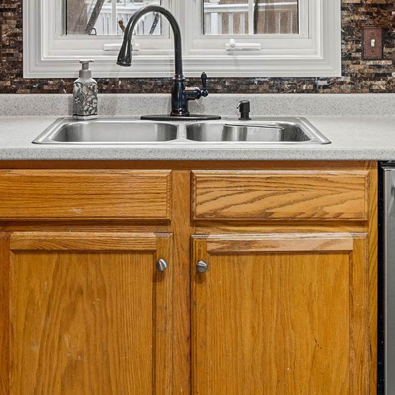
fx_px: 813
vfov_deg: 25.9
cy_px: 2
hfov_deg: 27.3
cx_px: 215
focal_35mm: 63
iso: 400
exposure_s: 1/2
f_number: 8
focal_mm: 16
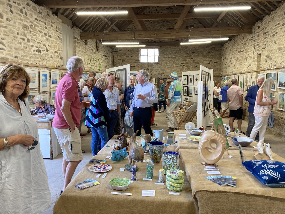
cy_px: 107
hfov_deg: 63.4
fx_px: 231
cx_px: 142
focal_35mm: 28
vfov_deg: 49.7
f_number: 1.8
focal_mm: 3.99
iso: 100
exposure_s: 1/50
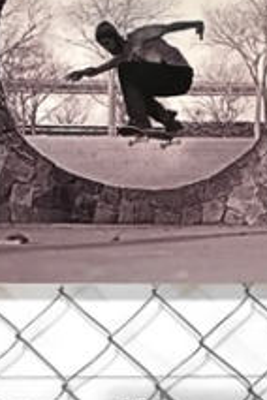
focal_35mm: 82
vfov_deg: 24.1
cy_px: 41
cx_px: 310
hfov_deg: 16.1
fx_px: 912
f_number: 1.8
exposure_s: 1/17
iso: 50
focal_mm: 3.99
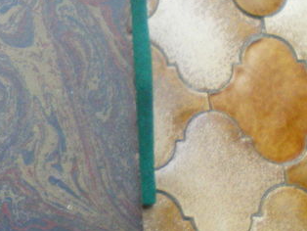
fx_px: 1074
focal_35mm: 121
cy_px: 111
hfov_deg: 15.2
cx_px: -142
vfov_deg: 12.3
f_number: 3.1
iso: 400
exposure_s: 1/15
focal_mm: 6.3
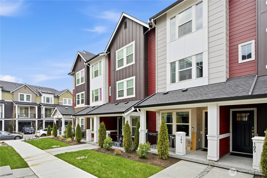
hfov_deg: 93.3
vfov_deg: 70.4
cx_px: 134
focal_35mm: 17
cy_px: 89
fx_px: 126
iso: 400
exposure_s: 1/50
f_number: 9
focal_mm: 17
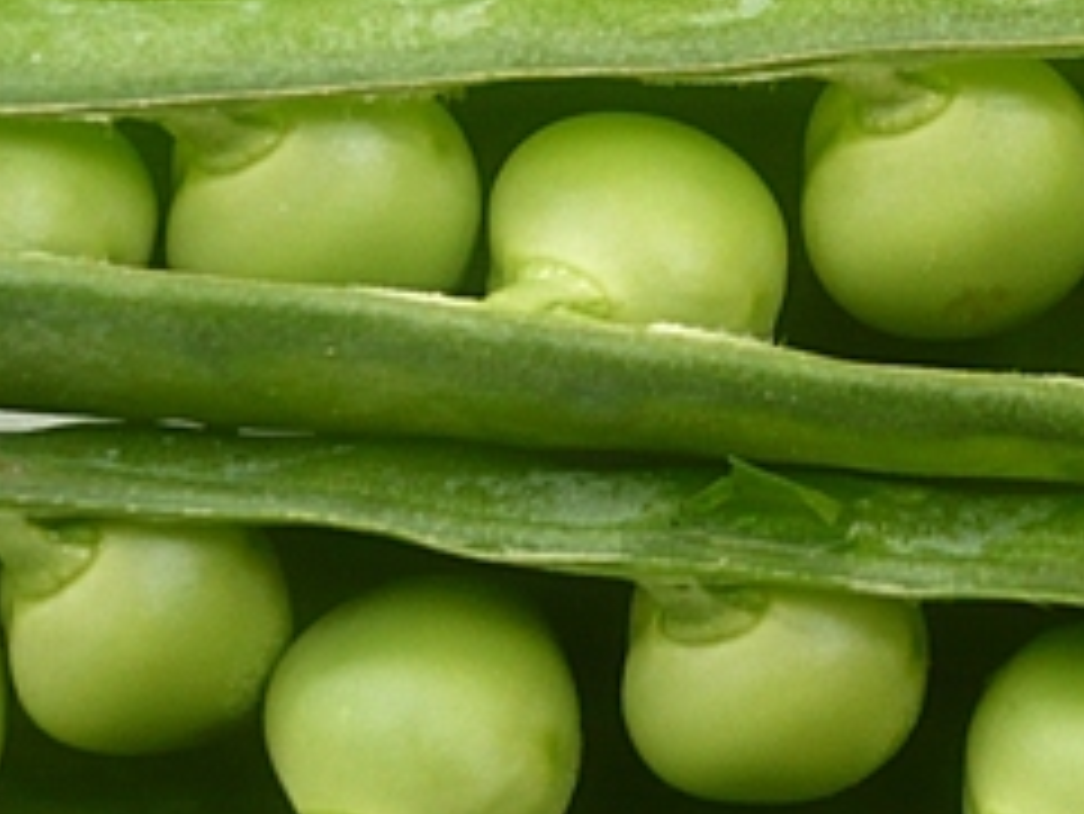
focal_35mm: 93
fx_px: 2914
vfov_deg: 15.8
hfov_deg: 20.9
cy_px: 180
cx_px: 796
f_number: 2.8
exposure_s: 1/50
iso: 100
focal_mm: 5.8
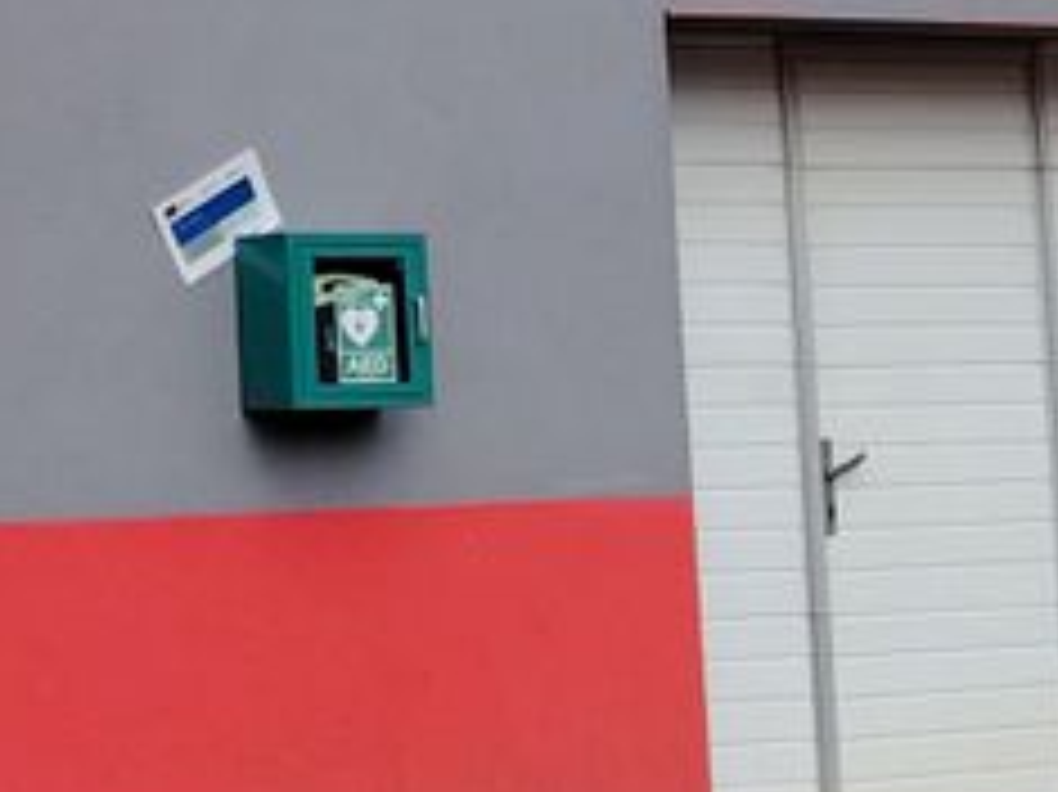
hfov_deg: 13.8
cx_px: -207
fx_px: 4246
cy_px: -243
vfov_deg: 10.4
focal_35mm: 139
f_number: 1.75
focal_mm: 5.25
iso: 100
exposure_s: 1/586
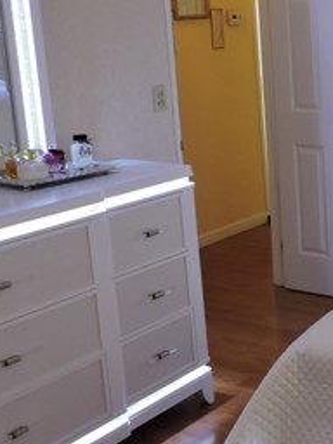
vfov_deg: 32.0
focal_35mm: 60
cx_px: 473
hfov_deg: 21.3
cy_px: 153
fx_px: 770
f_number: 3
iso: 200
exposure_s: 1/30
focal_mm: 4.3
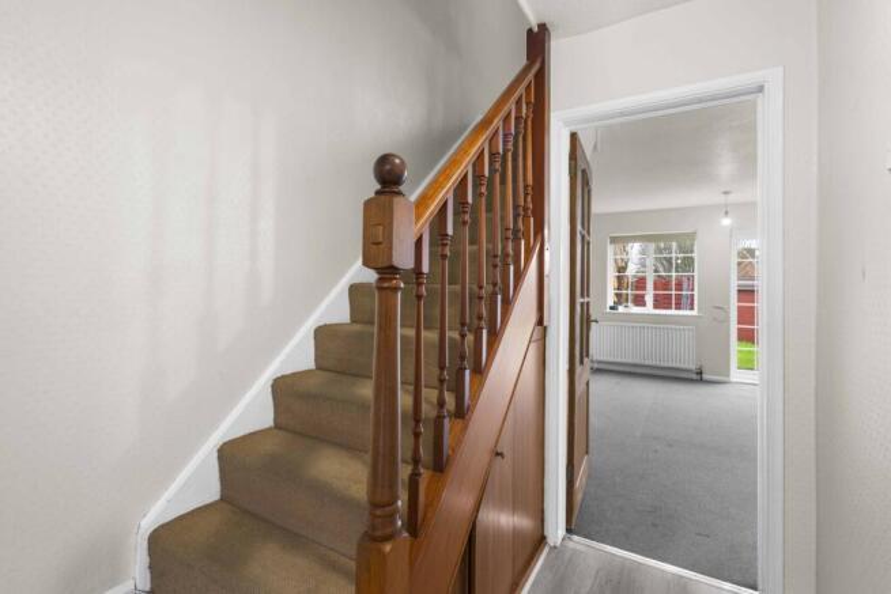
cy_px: 297
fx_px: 396
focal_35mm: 16
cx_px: 446
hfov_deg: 96.7
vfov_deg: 73.8
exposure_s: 1/2
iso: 320
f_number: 7.1
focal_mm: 16
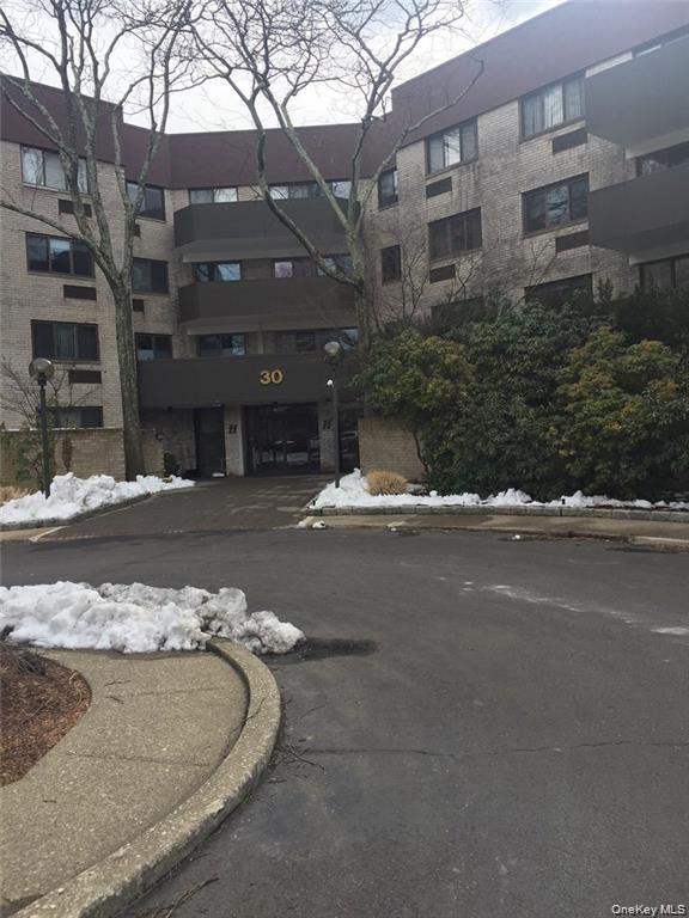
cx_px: 344
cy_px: 459
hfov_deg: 48.2
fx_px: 770
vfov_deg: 61.7
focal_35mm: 29
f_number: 2.2
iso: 32
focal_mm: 4.15
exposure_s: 1/842
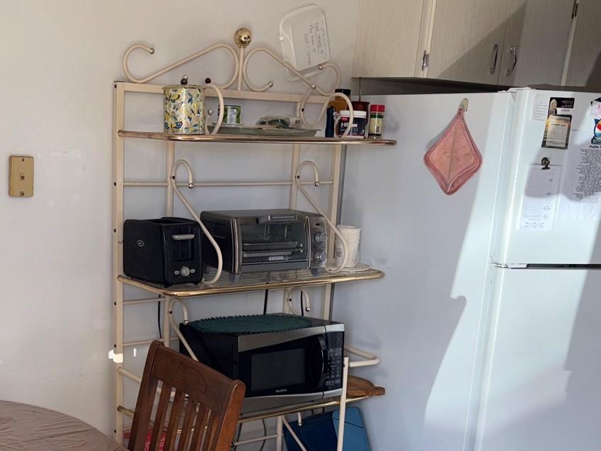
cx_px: 205
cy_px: 382
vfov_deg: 28.8
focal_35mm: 49
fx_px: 851
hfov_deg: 38.5
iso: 32
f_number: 1.6
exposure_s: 1/148
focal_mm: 5.96
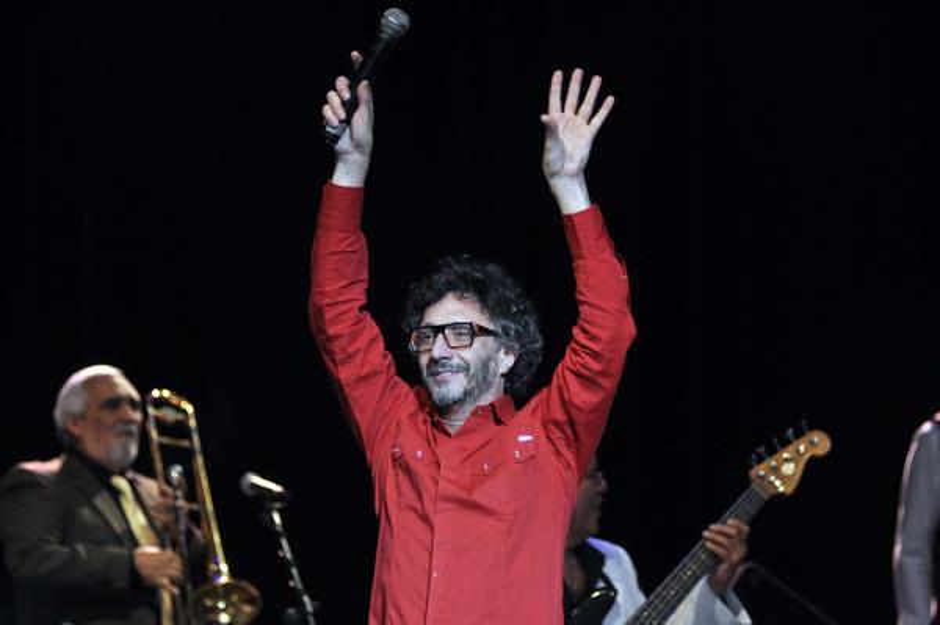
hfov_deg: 9.5
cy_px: 312
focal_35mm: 218
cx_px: 470
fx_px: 5674
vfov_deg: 6.3
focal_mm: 145
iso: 800
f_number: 2.8
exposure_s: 1/500
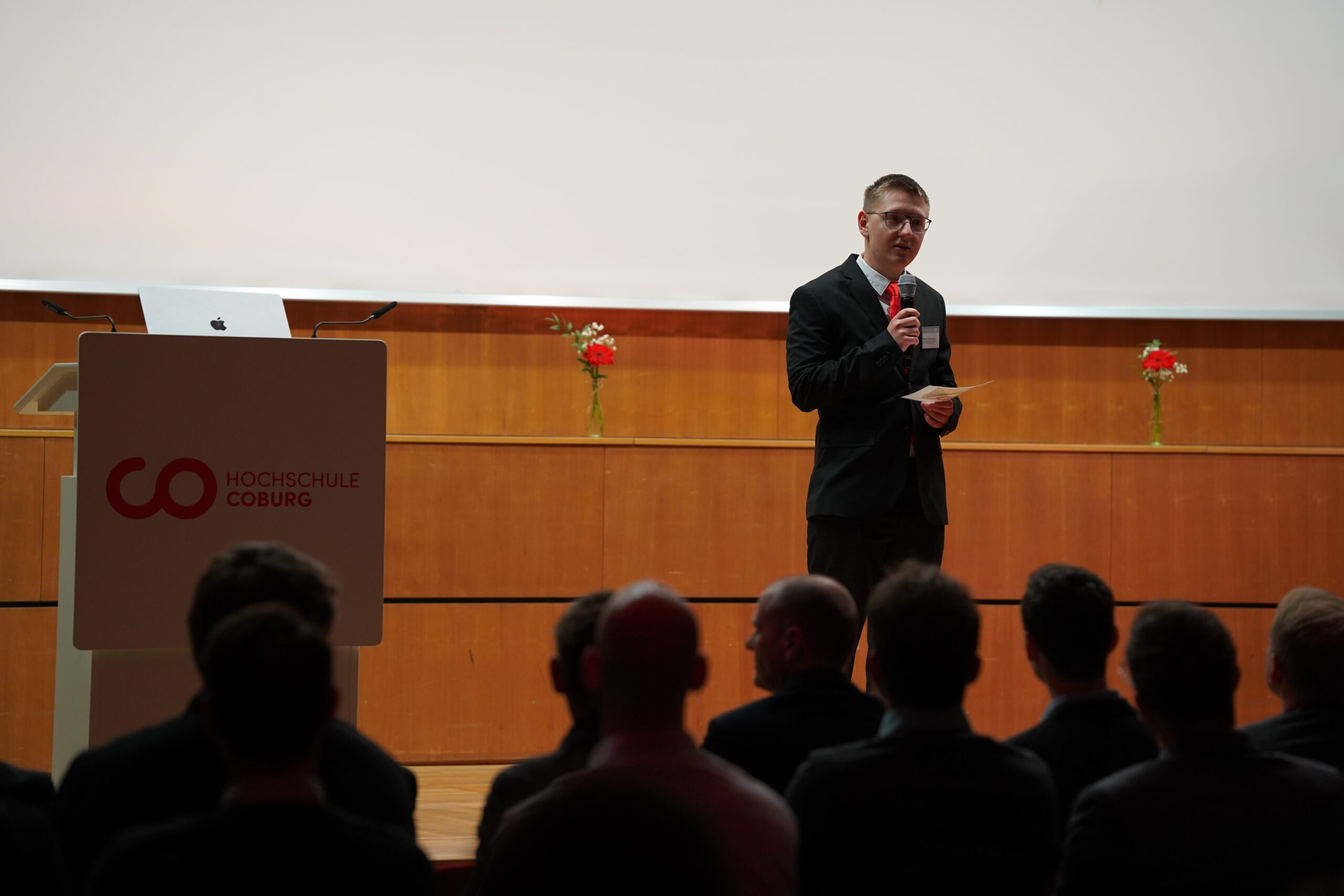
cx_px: 672
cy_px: 448
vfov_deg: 9.7
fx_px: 5264
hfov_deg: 14.6
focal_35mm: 141
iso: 2000
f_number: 4
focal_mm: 141
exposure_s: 1/160
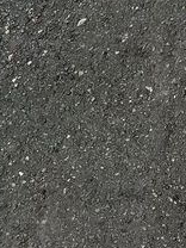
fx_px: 1146
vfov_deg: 10.8
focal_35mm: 160
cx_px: 520
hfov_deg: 8.2
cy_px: -318
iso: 50
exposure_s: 1/604
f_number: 1.7
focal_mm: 4.2
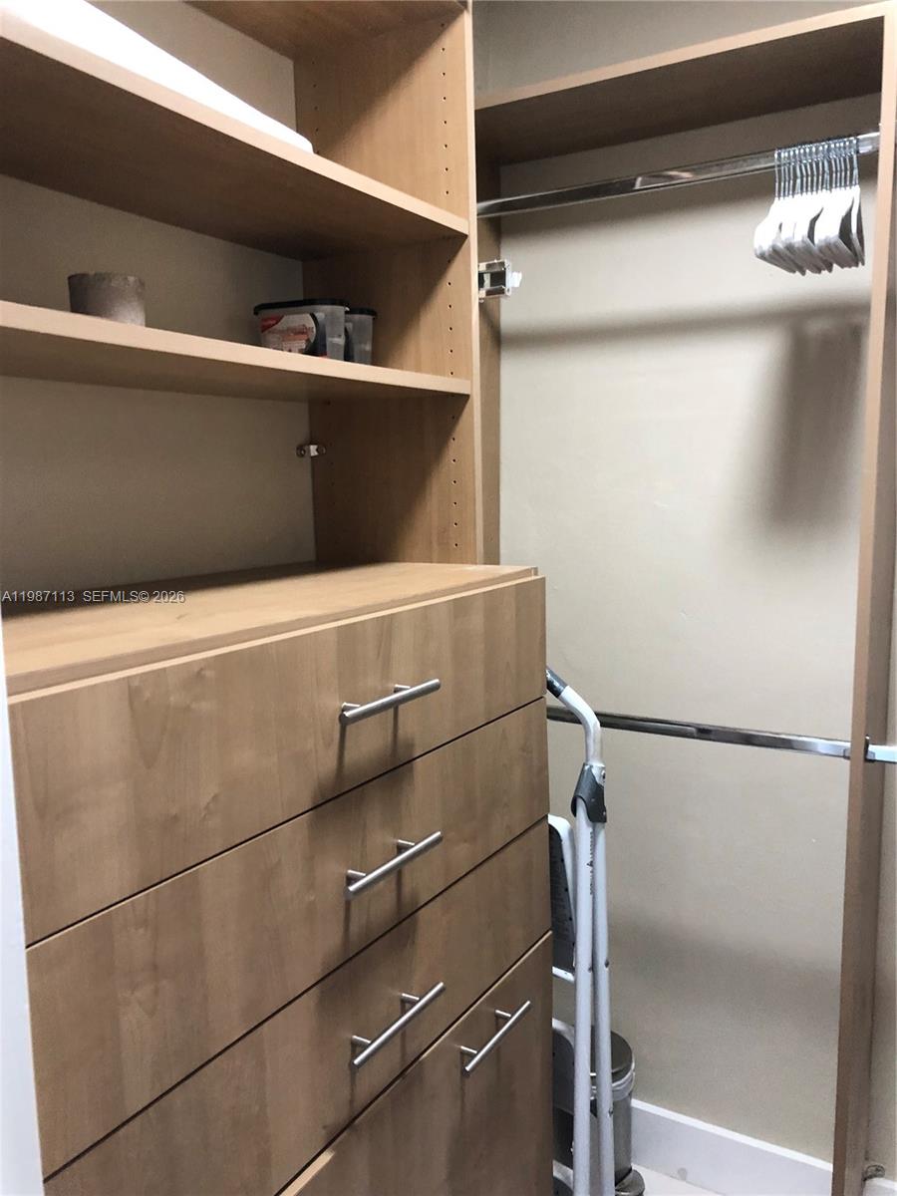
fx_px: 967
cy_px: 598
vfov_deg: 63.4
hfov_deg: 49.7
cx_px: 448
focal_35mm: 28
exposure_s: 1/15
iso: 64
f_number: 1.8
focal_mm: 3.99
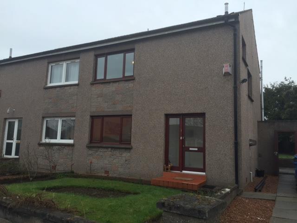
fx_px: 249
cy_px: 112
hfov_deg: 61.7
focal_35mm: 29
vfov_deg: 48.2
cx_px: 148
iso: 50
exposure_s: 1/120
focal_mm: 4.15
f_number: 2.2
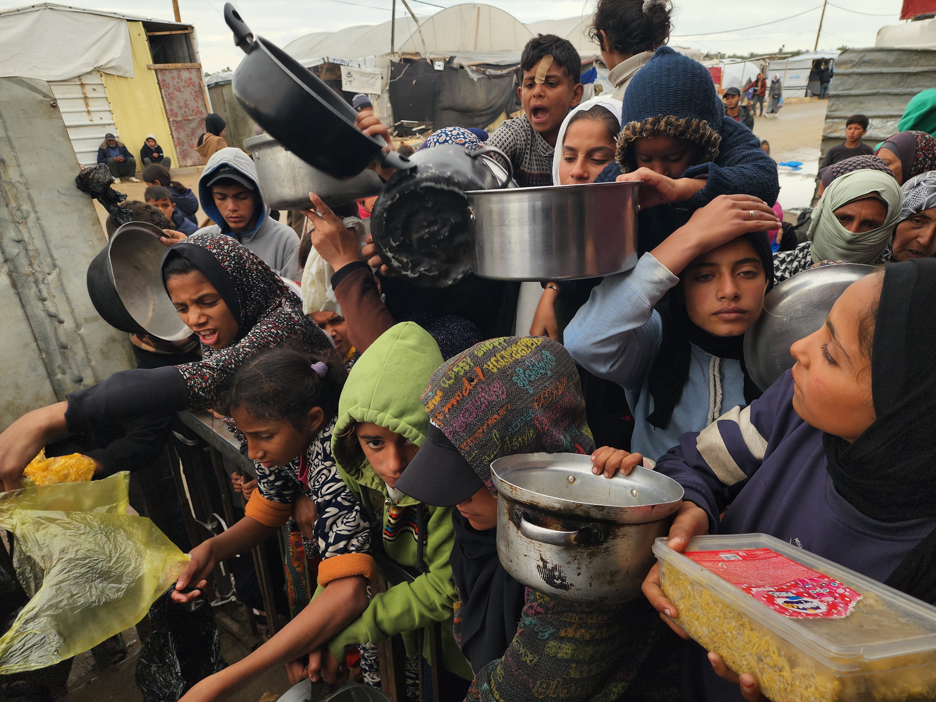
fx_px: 622
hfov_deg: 73.9
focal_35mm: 23
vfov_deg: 58.9
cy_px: 351
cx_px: 468
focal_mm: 6.4
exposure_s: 1/180
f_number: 1.8
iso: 20
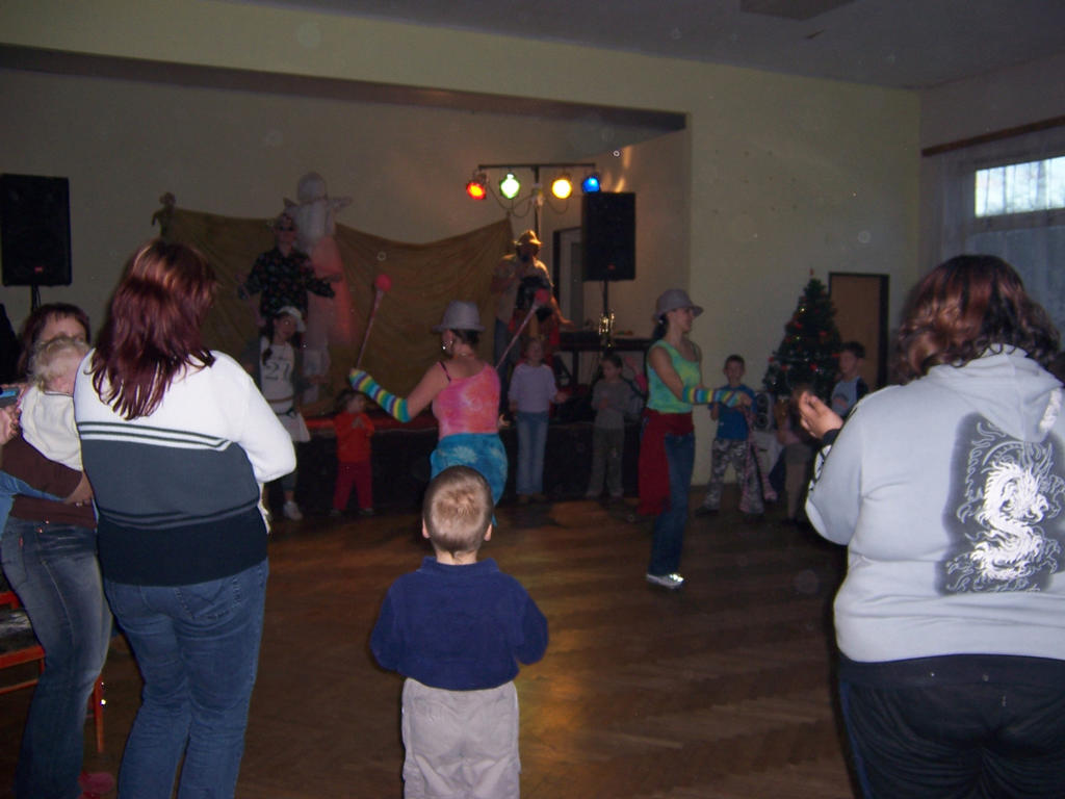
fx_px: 1015
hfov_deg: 55.4
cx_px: 532
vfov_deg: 42.9
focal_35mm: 33
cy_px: 400
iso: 80
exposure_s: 1/60
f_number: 2.8
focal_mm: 5.5
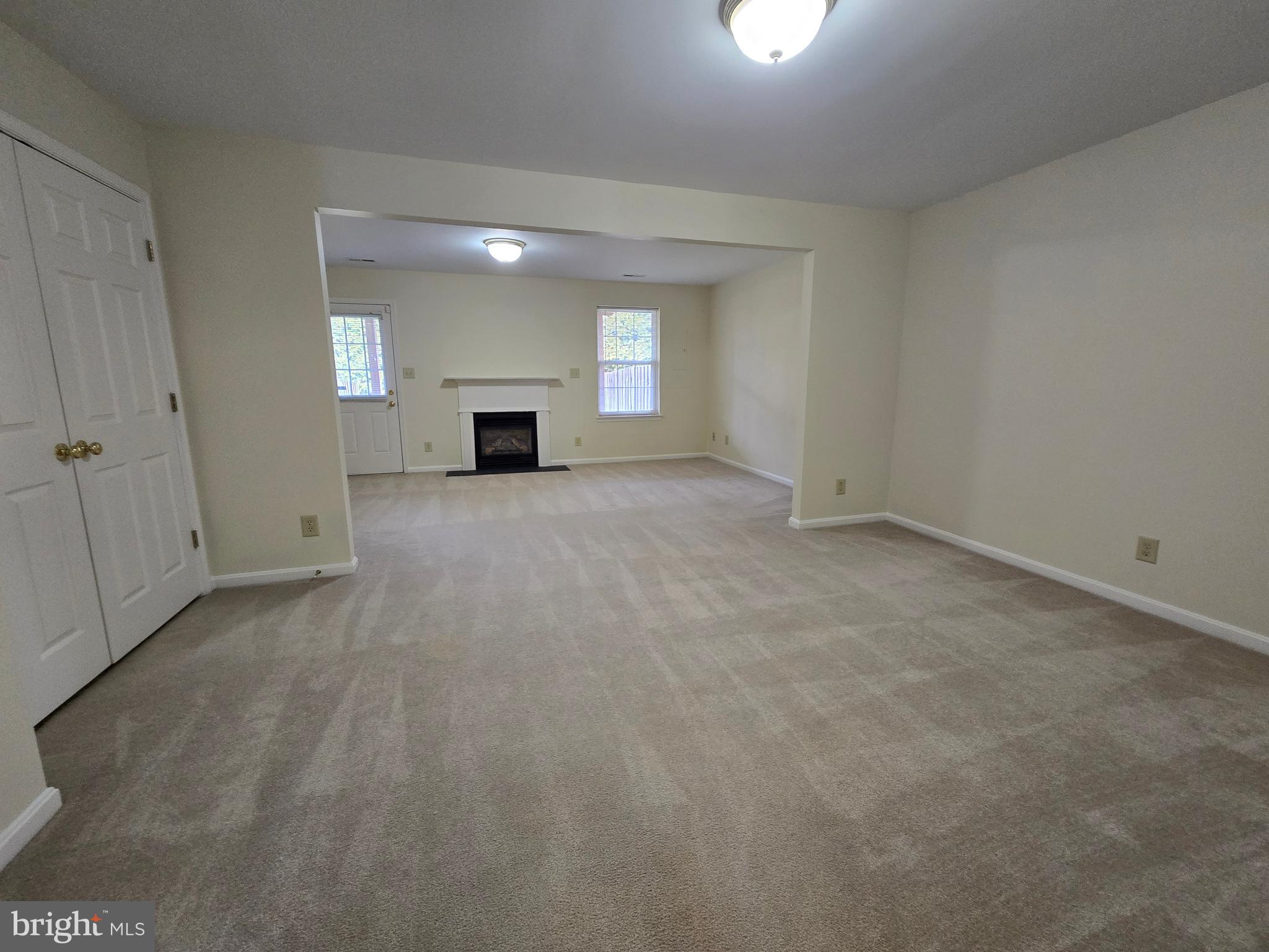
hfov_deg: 106.2
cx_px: 634
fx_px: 477
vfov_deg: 89.9
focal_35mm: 13
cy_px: 476
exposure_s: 1/60
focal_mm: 2.2
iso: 250
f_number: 2.2
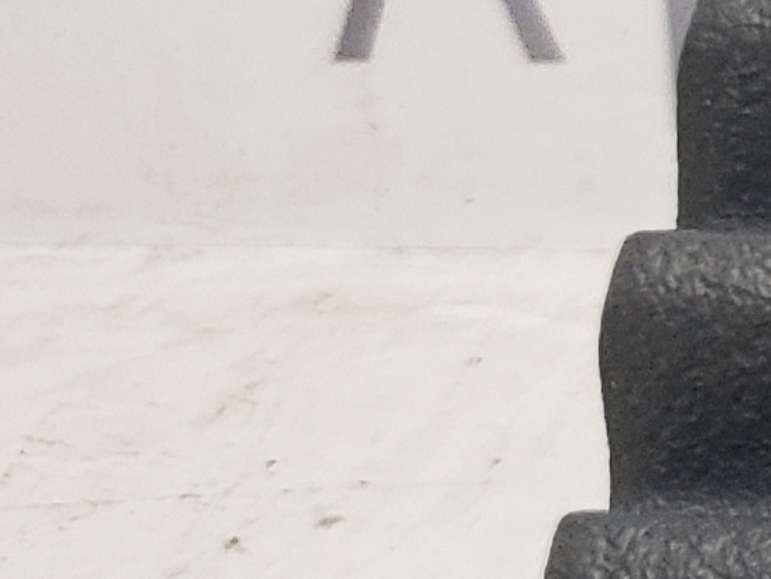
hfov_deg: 8.6
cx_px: 2310
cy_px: -21
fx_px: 4278
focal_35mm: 192
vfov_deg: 7.7
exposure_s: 1/394
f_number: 1.5
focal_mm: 4.3
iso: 50
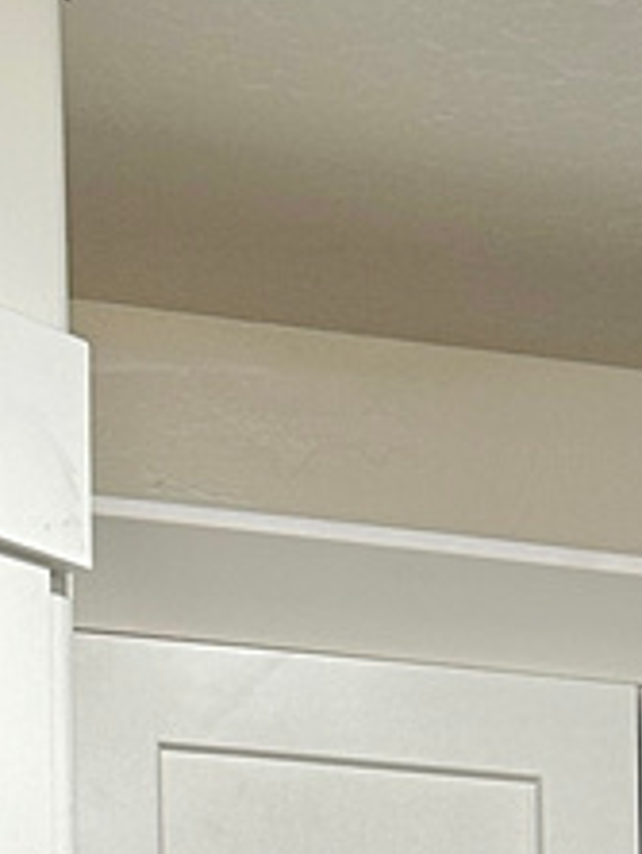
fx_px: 4097
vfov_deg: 10.9
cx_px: 1438
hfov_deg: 8.3
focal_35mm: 166
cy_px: 1673
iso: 125
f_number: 1.78
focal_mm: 6.86
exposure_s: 1/60
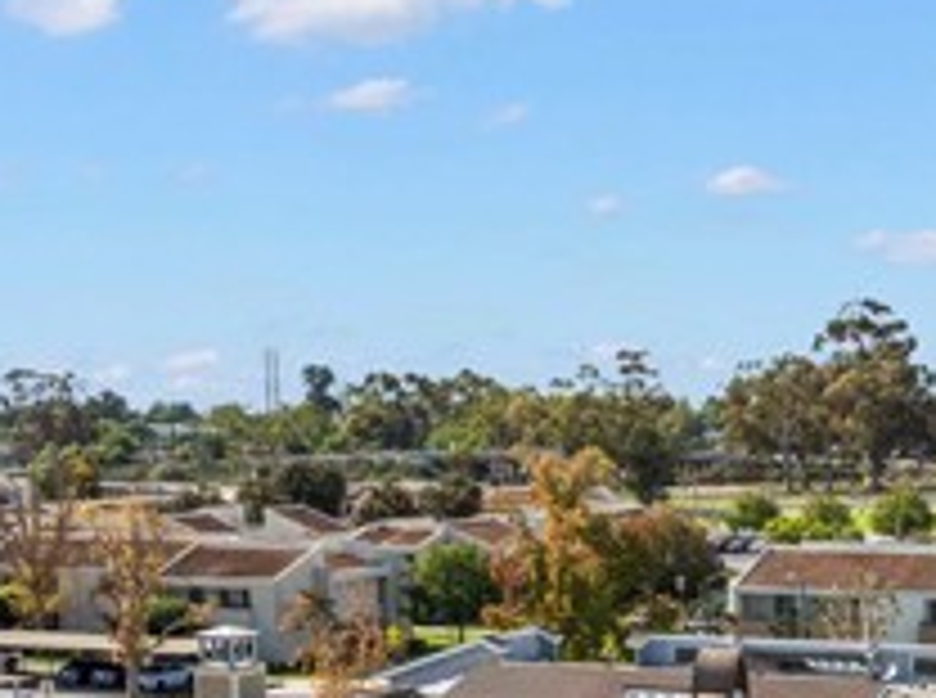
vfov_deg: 18.3
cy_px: 948
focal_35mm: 74
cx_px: 814
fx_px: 1996
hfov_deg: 25.7
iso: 100
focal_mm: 12.29
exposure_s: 1/1000
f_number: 4.5
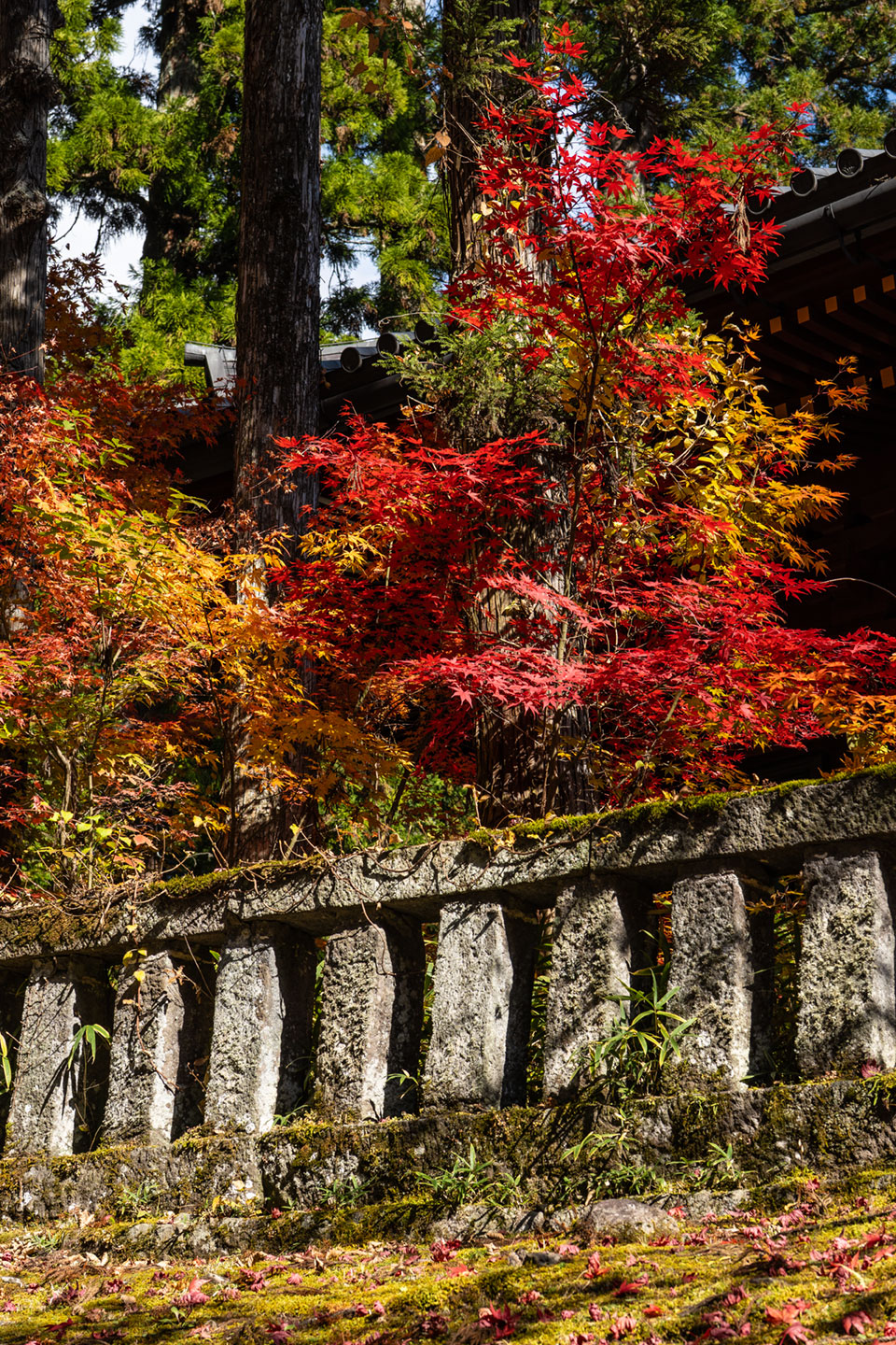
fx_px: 2800
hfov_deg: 18.2
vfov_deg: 27.0
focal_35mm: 75
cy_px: 672
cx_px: 448
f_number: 5.6
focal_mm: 50
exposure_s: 1/320
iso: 100
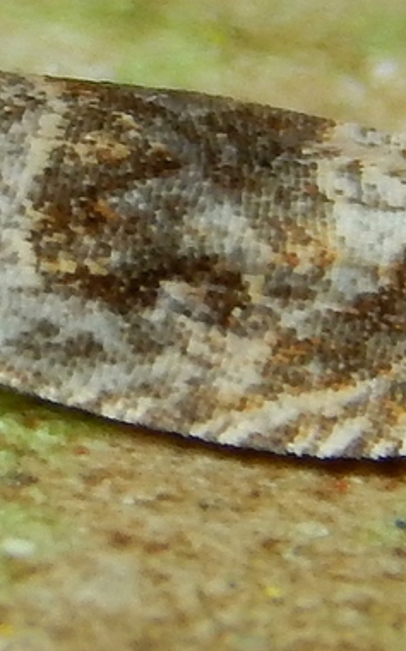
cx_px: -77
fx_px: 8280
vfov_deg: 4.5
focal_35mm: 467
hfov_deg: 2.8
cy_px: 226
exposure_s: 1/80
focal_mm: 37.1
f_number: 5.4
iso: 125
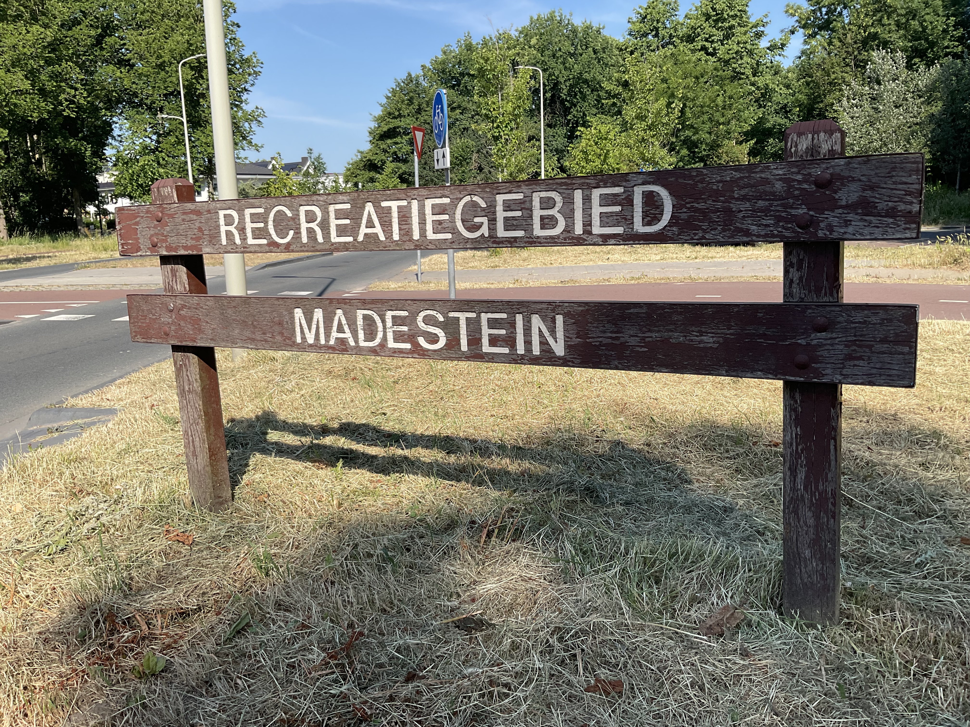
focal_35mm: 29
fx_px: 813
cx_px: 485
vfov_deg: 48.2
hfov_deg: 61.7
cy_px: 364
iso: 16
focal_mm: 3
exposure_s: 1/1534
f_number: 1.8
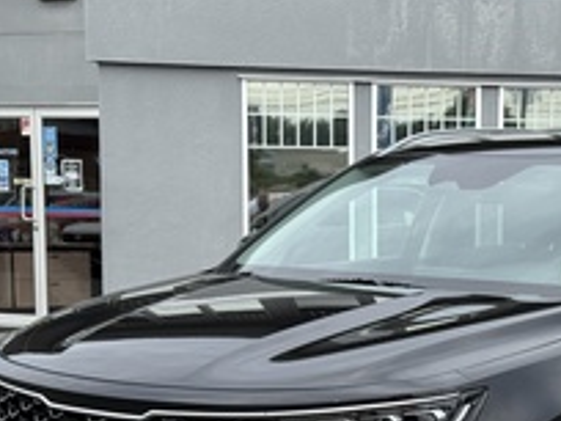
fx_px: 1604
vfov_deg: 14.7
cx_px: 465
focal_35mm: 99
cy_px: 425
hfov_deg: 19.6
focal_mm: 6.76
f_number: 1.78
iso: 64
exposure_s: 1/1575
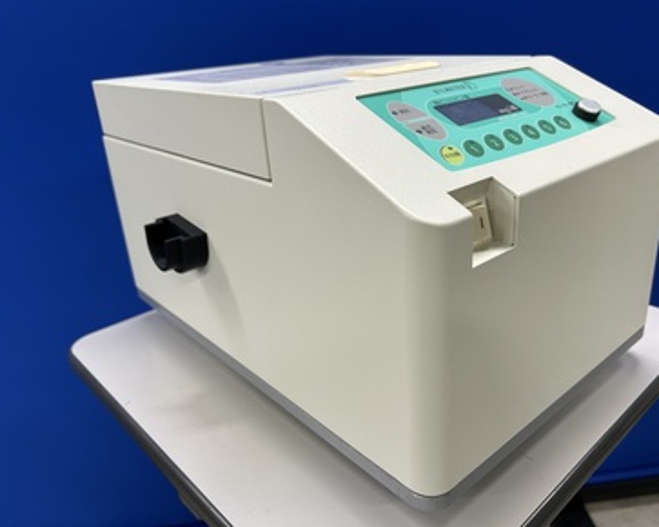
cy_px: 256
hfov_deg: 62.2
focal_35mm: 28
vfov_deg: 51.5
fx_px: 546
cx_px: 352
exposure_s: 1/120
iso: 80
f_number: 1.5
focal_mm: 5.7
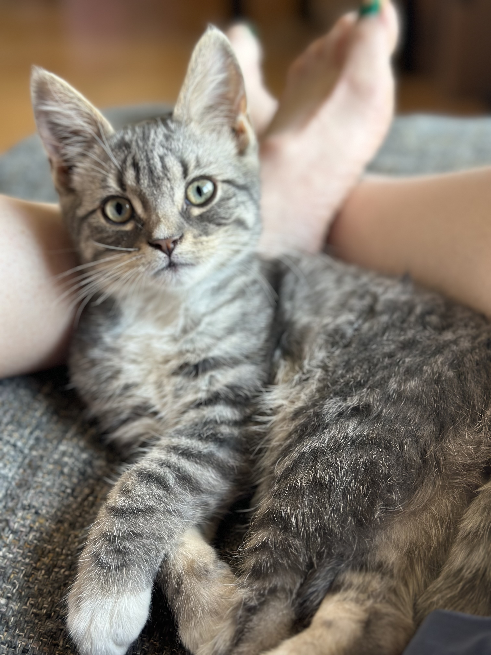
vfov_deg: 39.7
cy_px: 328
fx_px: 908
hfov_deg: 30.3
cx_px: 246
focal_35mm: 48
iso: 125
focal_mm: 6.86
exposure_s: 1/70
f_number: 1.78
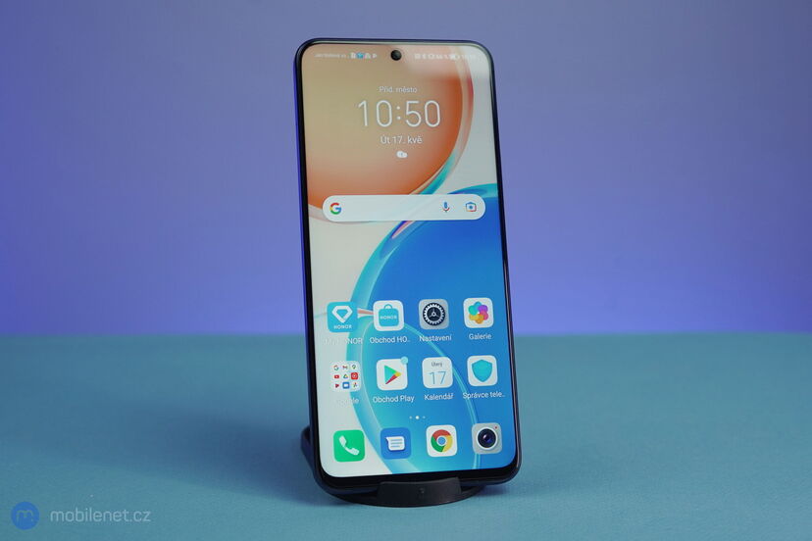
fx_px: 1083
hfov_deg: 41.1
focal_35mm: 48
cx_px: 406
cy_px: 270
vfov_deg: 28.1
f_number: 6.3
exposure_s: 1/160
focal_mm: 48
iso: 640
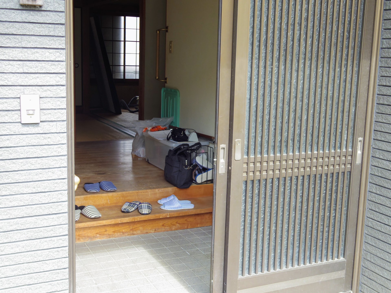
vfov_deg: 30.9
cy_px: 146
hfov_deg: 40.4
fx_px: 531
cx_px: 196
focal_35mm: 47
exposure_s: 1/160
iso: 125
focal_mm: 8.5
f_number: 3.2
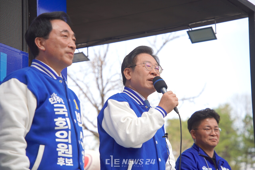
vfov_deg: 12.2
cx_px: 128
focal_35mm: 112
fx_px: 793
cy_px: 85
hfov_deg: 18.3
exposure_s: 1/200
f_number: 5
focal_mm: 112
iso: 100
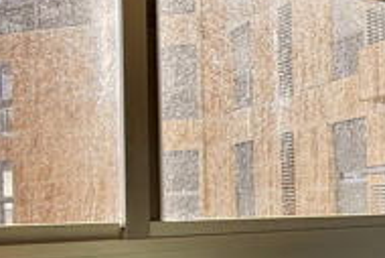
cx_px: 552
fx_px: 578
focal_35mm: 54
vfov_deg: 24.8
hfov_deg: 27.6
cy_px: 199
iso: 50
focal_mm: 2.22
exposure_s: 1/315
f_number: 2.2
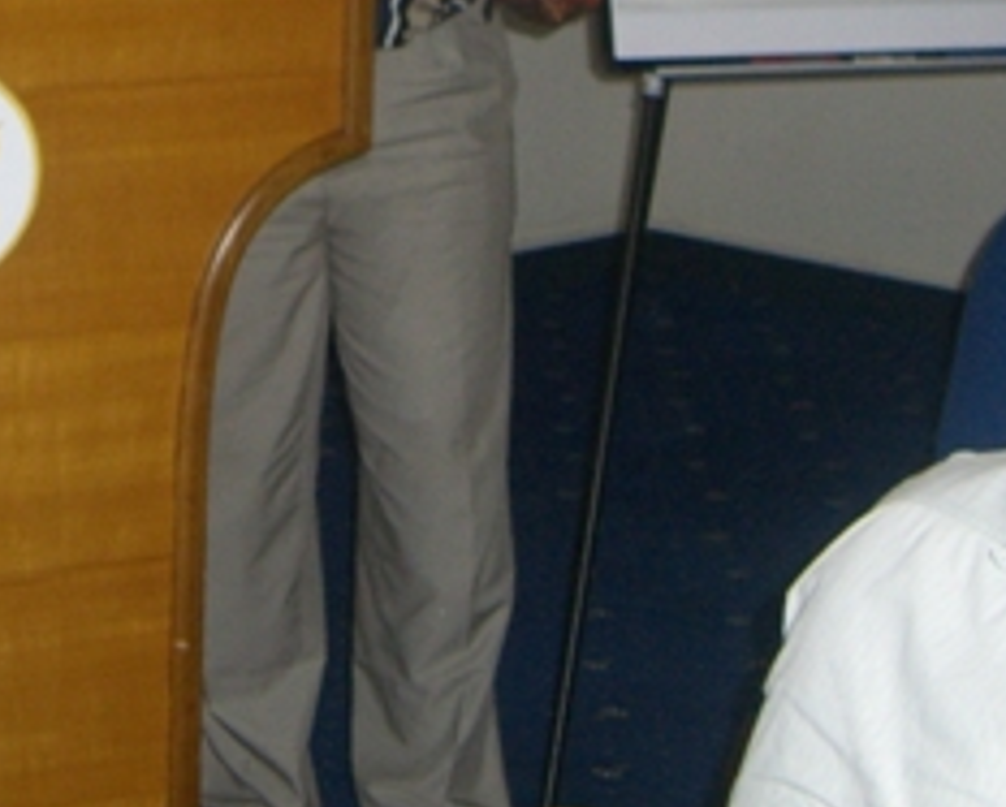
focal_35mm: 118
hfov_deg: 16.2
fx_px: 3518
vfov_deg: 12.8
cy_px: -155
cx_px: 302
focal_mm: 7.6
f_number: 3
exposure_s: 1/60
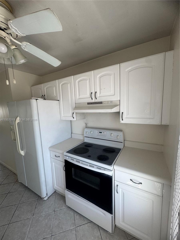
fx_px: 97
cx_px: 90
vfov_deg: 102.1
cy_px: 120
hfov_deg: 85.7
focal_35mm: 14
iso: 80
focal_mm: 2.22
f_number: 2.2
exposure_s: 1/99
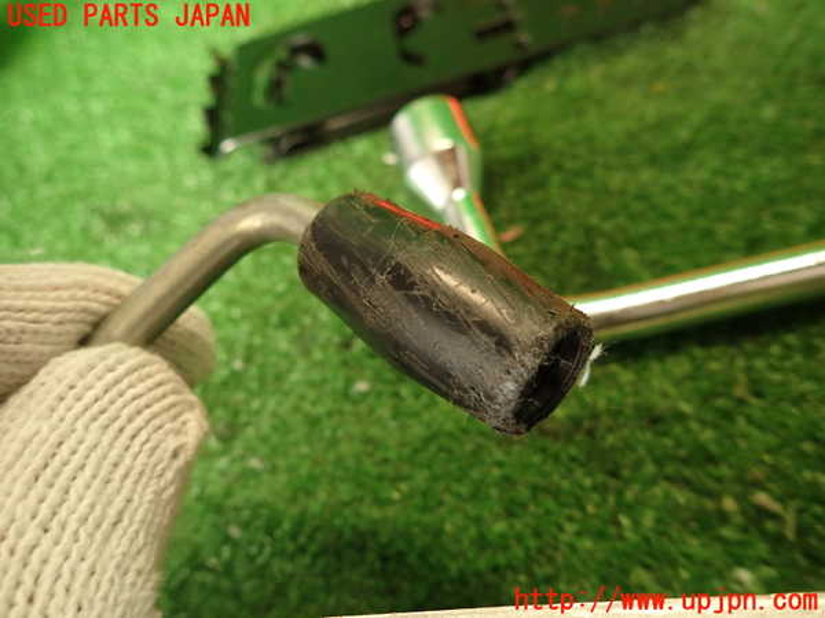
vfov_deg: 54.9
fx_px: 596
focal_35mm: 25
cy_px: 309
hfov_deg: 69.4
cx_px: 412
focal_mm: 4.5
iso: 200
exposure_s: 1/40
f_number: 2
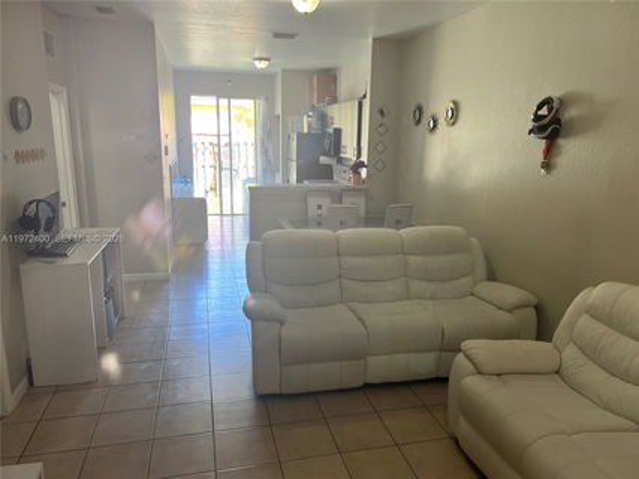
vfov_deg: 53.0
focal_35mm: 26
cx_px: 320
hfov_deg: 67.3
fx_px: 480
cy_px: 240
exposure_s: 1/120
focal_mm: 5.7
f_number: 1.5
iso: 125
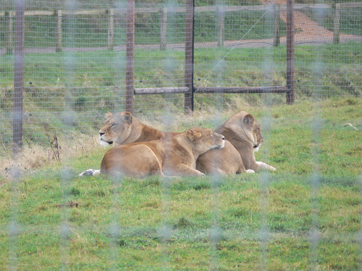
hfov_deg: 4.7
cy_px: 136
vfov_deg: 3.5
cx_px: 181
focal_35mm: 420
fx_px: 4392
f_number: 4
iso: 80
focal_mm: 88.8
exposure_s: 1/100
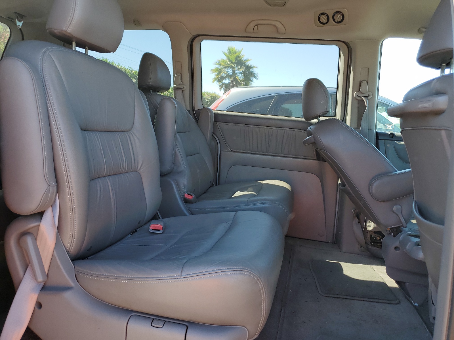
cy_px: 170
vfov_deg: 53.1
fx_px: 341
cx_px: 227
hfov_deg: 67.3
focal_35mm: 26
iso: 50
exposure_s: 1/323
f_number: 1.5
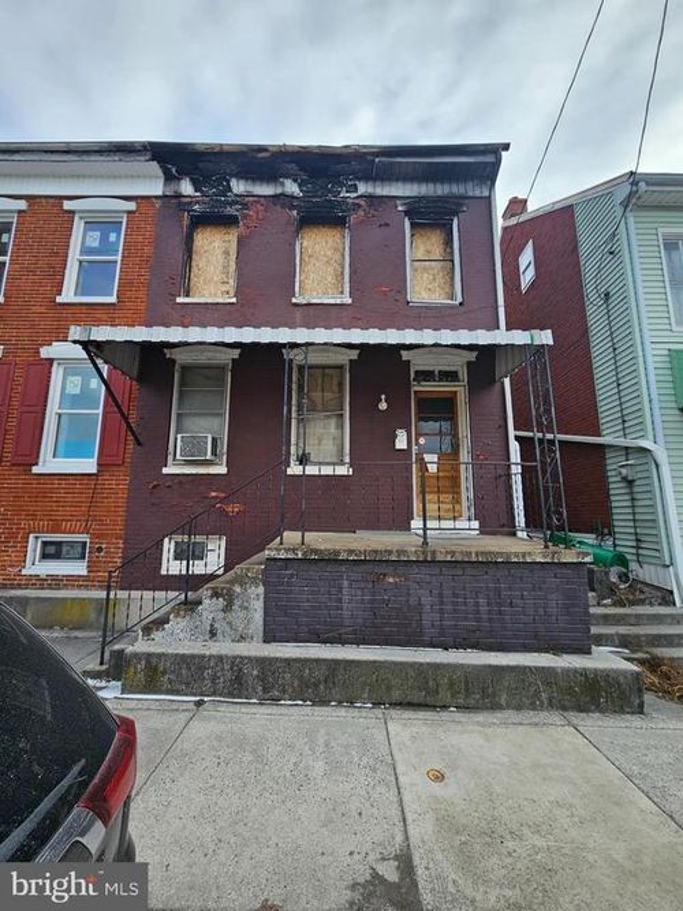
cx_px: 342
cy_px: 456
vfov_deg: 106.2
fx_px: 342
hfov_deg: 89.9
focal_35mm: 13
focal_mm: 2.2
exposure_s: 1/909
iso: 50
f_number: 2.2
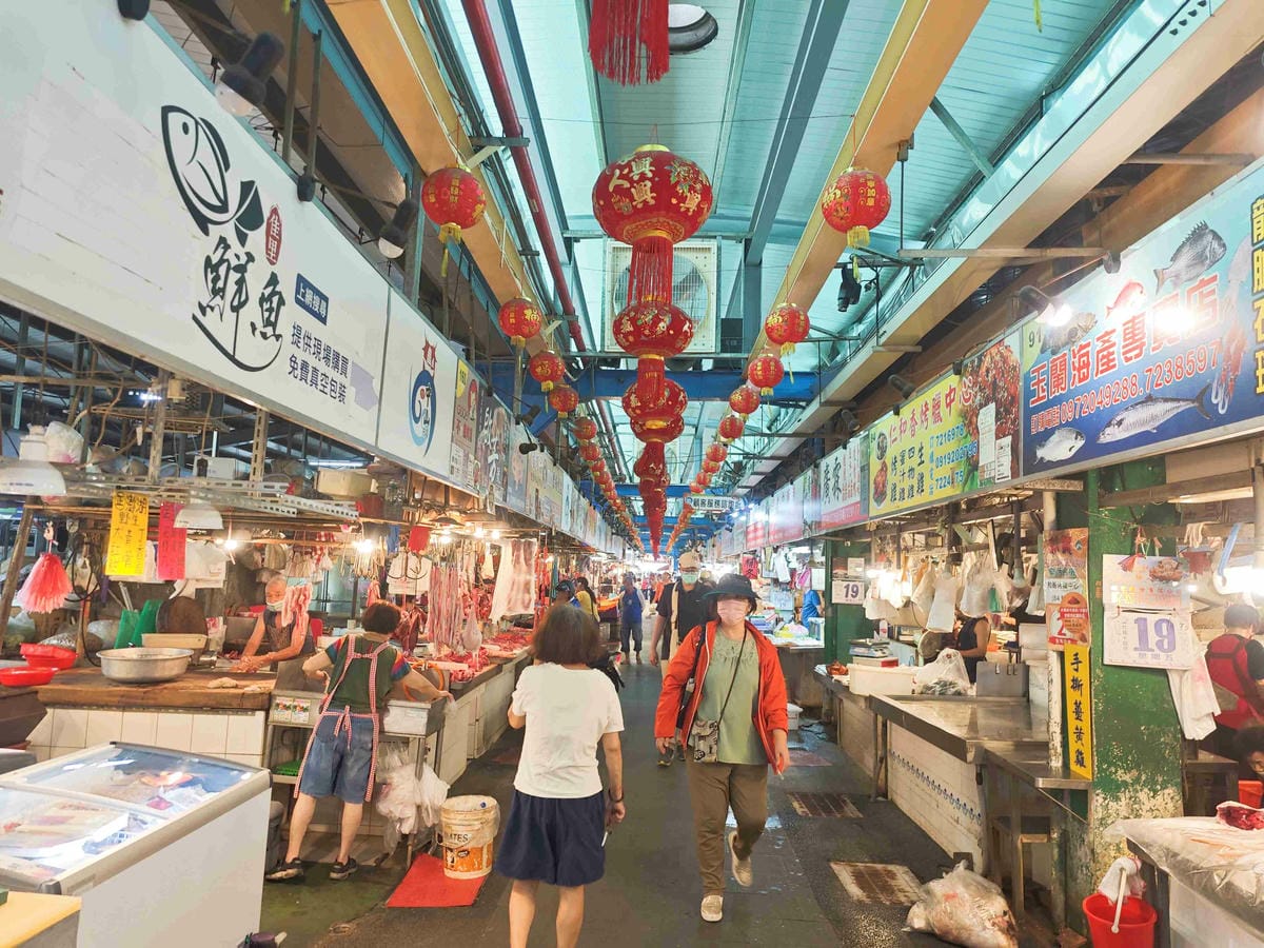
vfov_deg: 58.9
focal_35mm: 23
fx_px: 840
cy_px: 474
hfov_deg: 73.9
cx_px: 632
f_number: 2
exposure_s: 1/60
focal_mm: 8.72
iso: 160
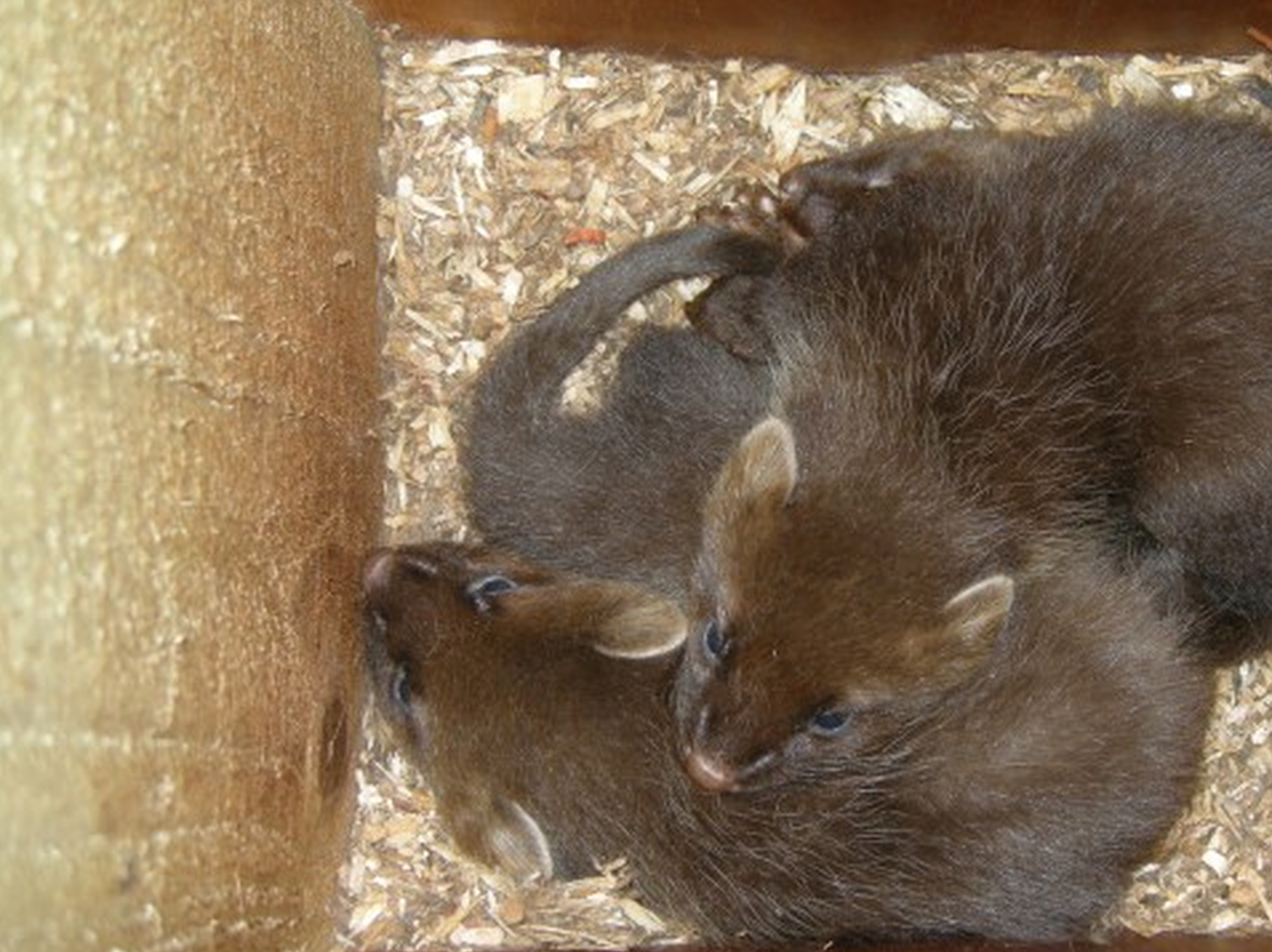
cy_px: 448
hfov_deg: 40.0
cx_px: 835
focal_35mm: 47
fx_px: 1726
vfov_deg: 30.8
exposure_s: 1/60
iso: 64
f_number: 2.7
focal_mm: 7.5
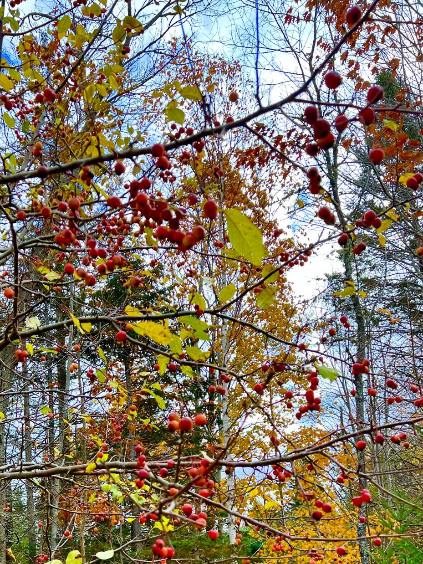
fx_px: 684
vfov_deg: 42.7
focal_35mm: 42
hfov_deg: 34.1
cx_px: 151
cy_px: 451
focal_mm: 5.7
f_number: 1.5
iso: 50
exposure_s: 1/965
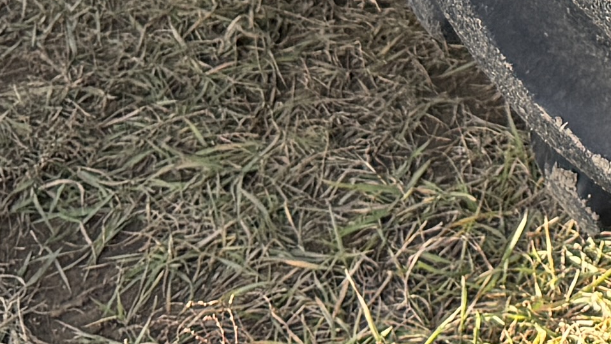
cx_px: 953
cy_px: -712
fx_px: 2528
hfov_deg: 13.0
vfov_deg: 6.9
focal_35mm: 156
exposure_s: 1/298
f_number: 1.78
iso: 100
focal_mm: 6.76
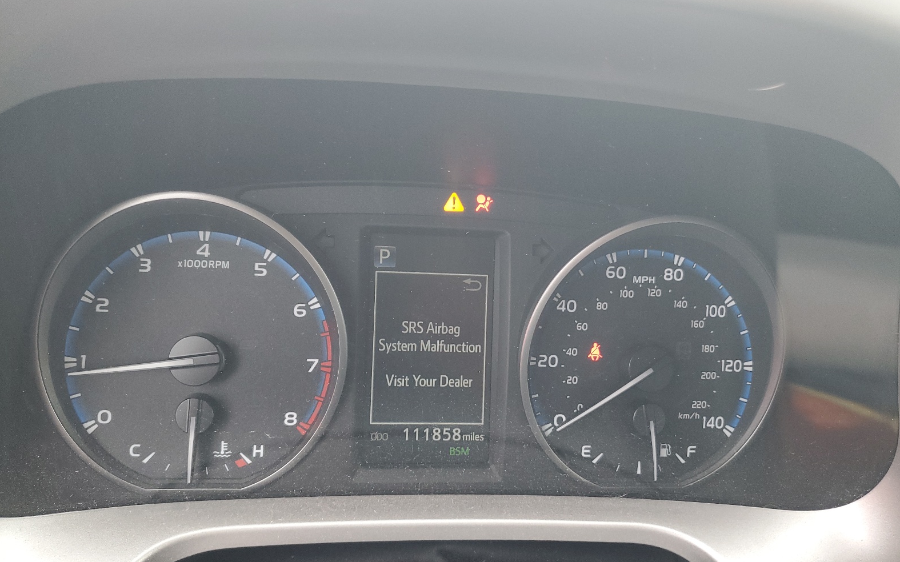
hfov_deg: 66.5
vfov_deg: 44.5
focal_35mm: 28
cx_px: 445
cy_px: 293
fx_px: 687
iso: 94
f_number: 1.5
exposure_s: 1/60.2
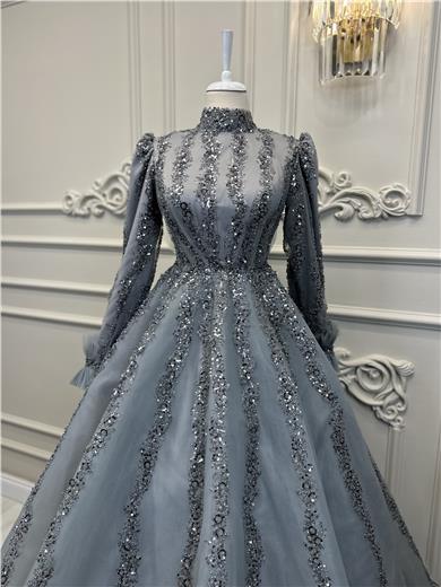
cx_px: 220
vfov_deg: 71.6
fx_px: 408
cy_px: 294
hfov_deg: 56.8
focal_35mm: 24
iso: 80
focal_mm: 6.86
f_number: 1.78
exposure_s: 1/234
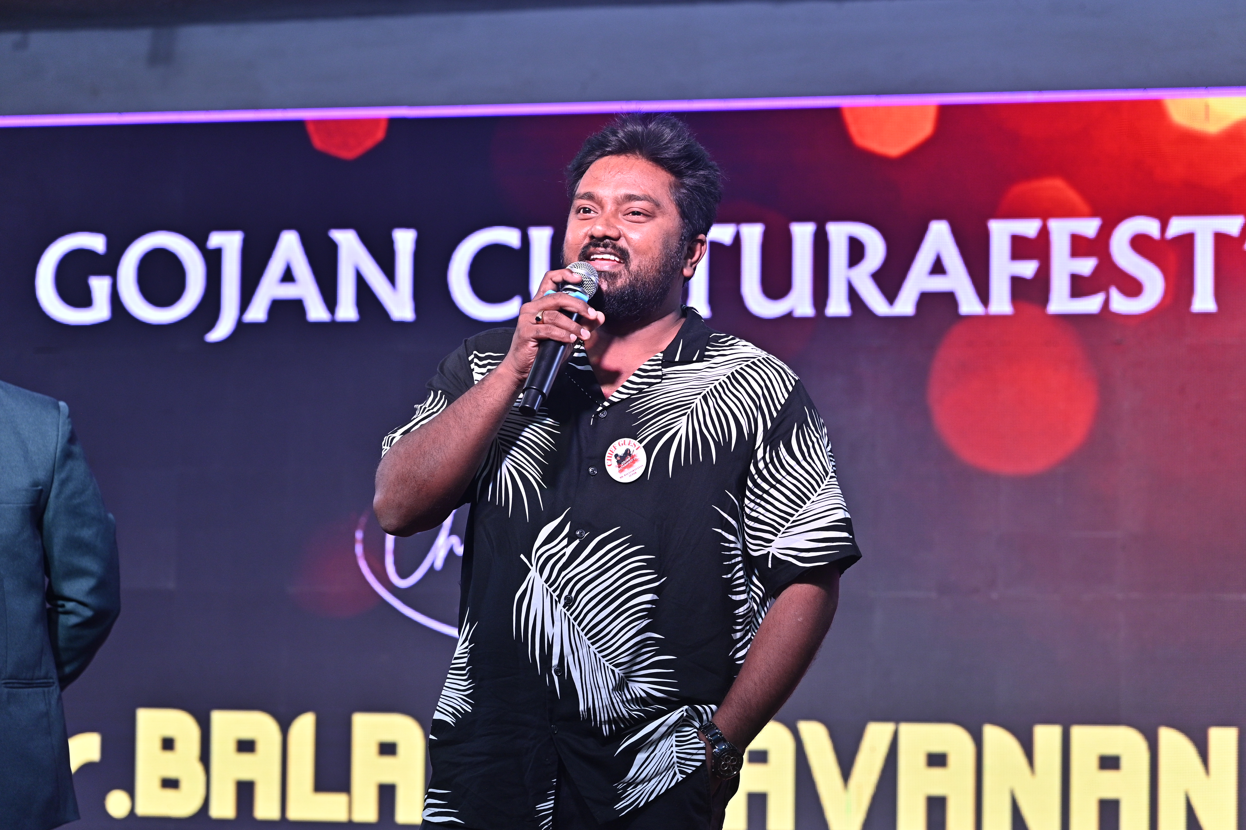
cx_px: 623
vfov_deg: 11.4
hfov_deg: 17.1
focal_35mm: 120
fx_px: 4153
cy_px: 415
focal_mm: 120
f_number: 5
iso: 400
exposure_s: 1/125
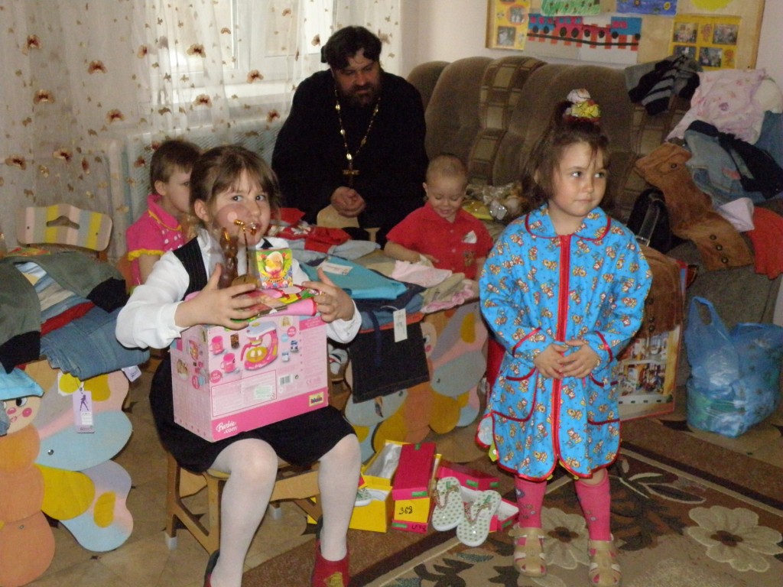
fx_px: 1063
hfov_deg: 40.4
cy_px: 294
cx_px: 392
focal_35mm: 47
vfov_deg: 30.9
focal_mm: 8.46
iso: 800
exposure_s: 1/500
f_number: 3.4
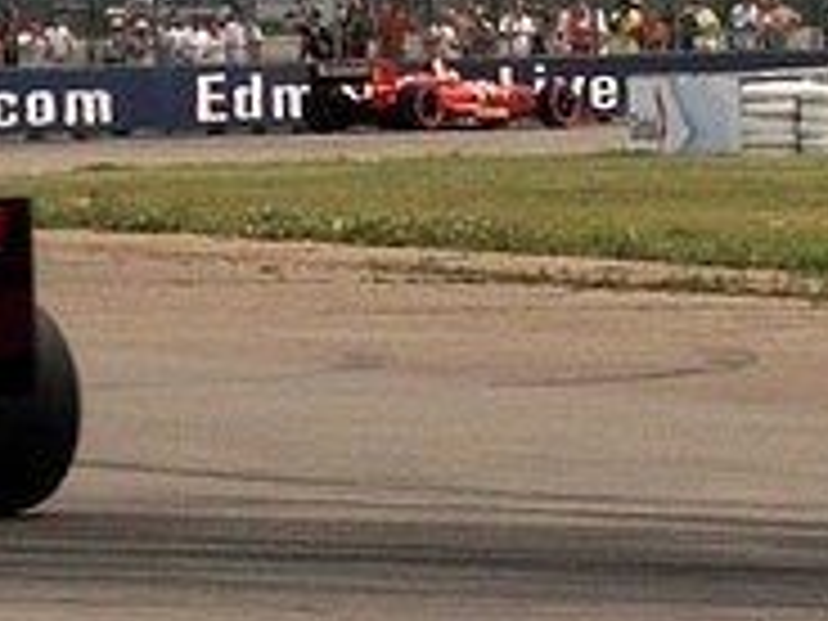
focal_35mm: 592
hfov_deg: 3.3
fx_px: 14160
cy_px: 108
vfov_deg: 2.5
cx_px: -441
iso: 100
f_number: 6.7
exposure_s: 1/750
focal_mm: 34.49
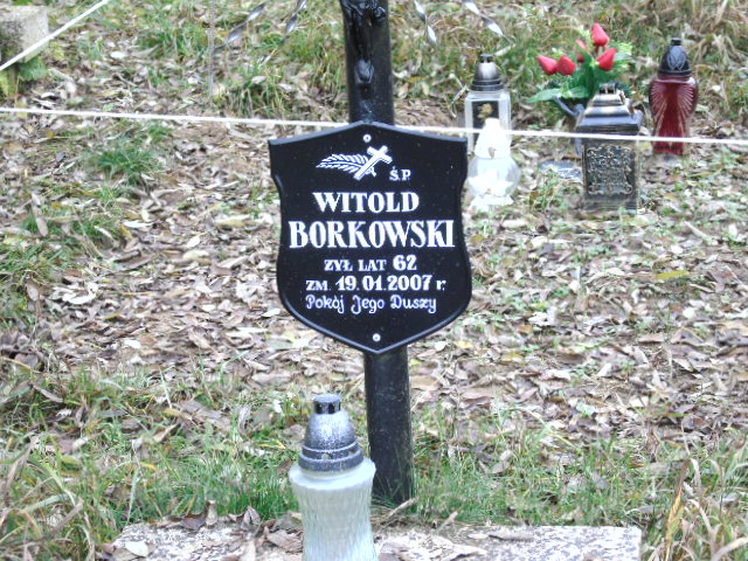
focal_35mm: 108
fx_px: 2334
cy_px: 280
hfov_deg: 18.2
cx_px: 374
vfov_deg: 13.7
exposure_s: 1/30
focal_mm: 19
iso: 320
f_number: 4.4
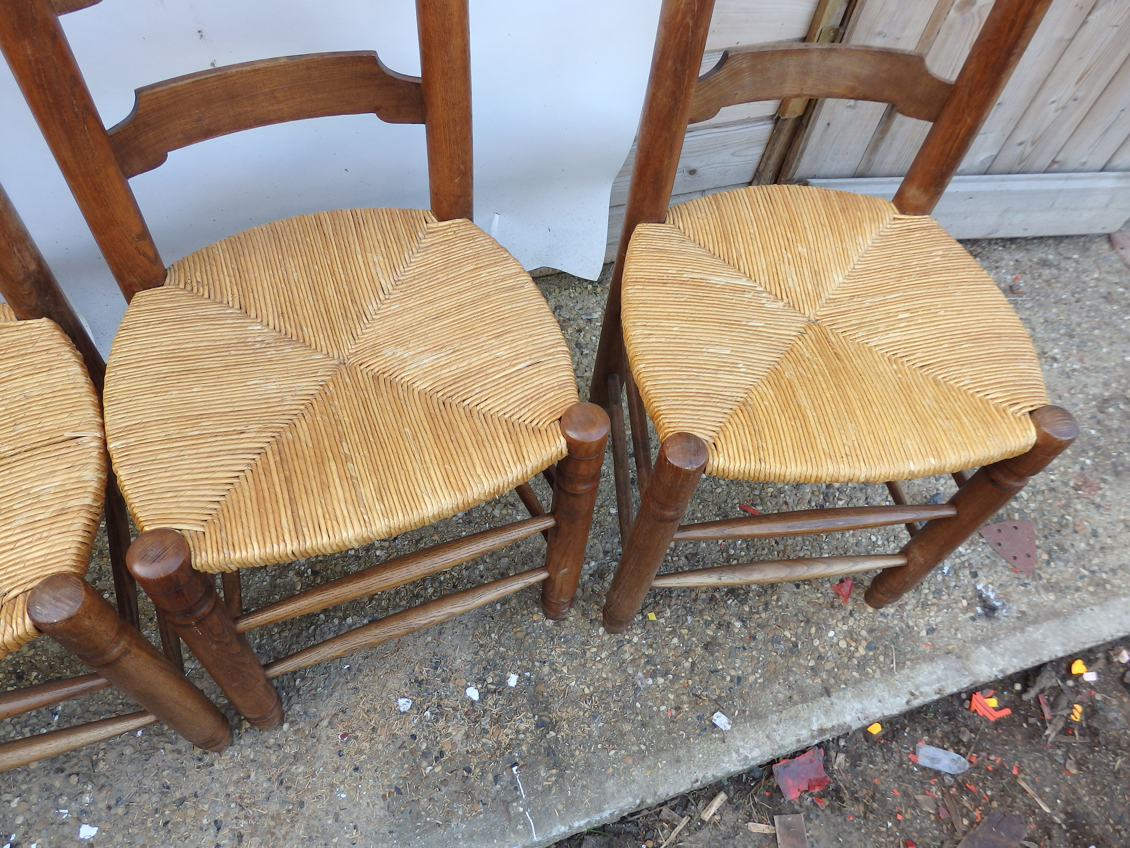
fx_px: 816
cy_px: 424
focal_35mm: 25
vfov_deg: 54.9
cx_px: 565
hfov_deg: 69.4
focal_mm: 4.5
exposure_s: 1/100
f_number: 3
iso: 125
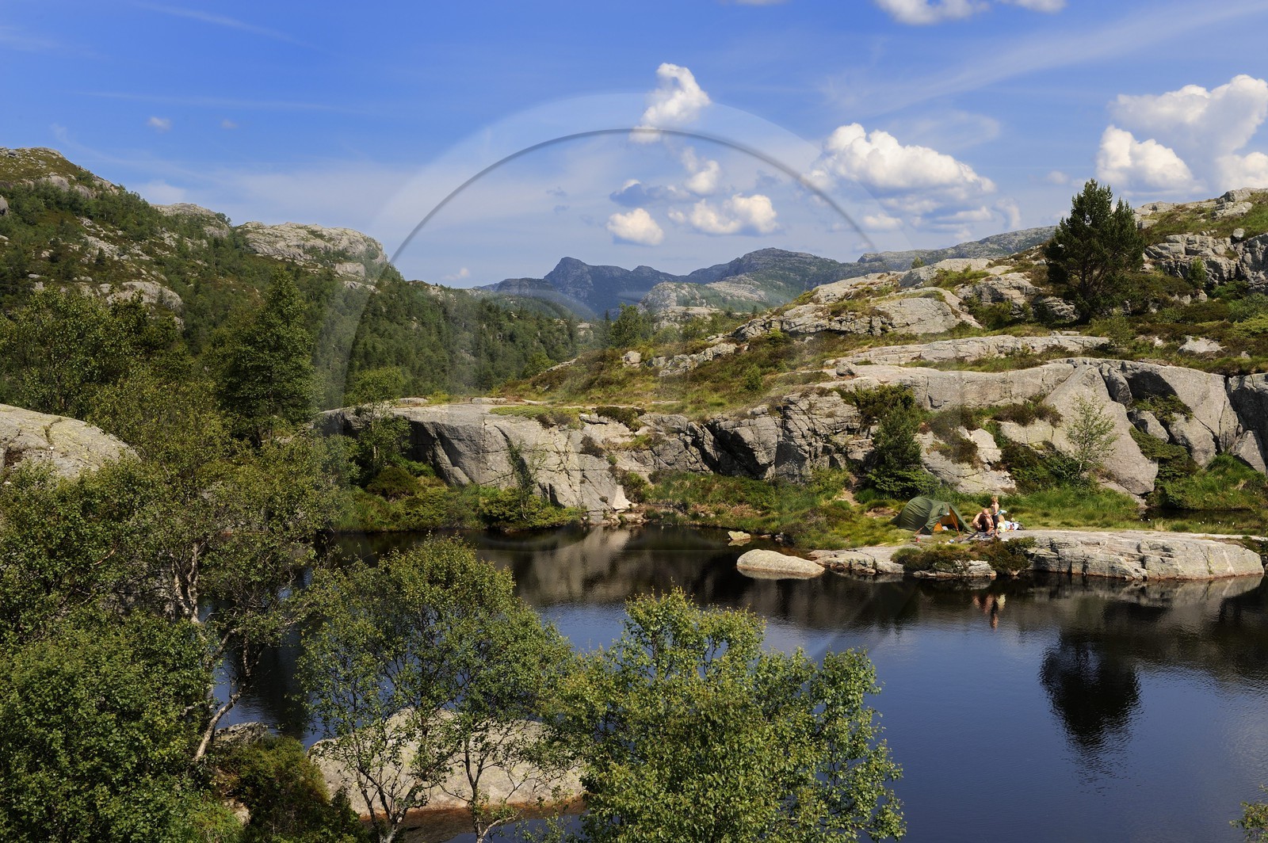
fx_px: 1548
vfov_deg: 30.5
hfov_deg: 44.5
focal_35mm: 44
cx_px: 634
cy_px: 422
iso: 200
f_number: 13
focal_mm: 44
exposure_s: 1/160
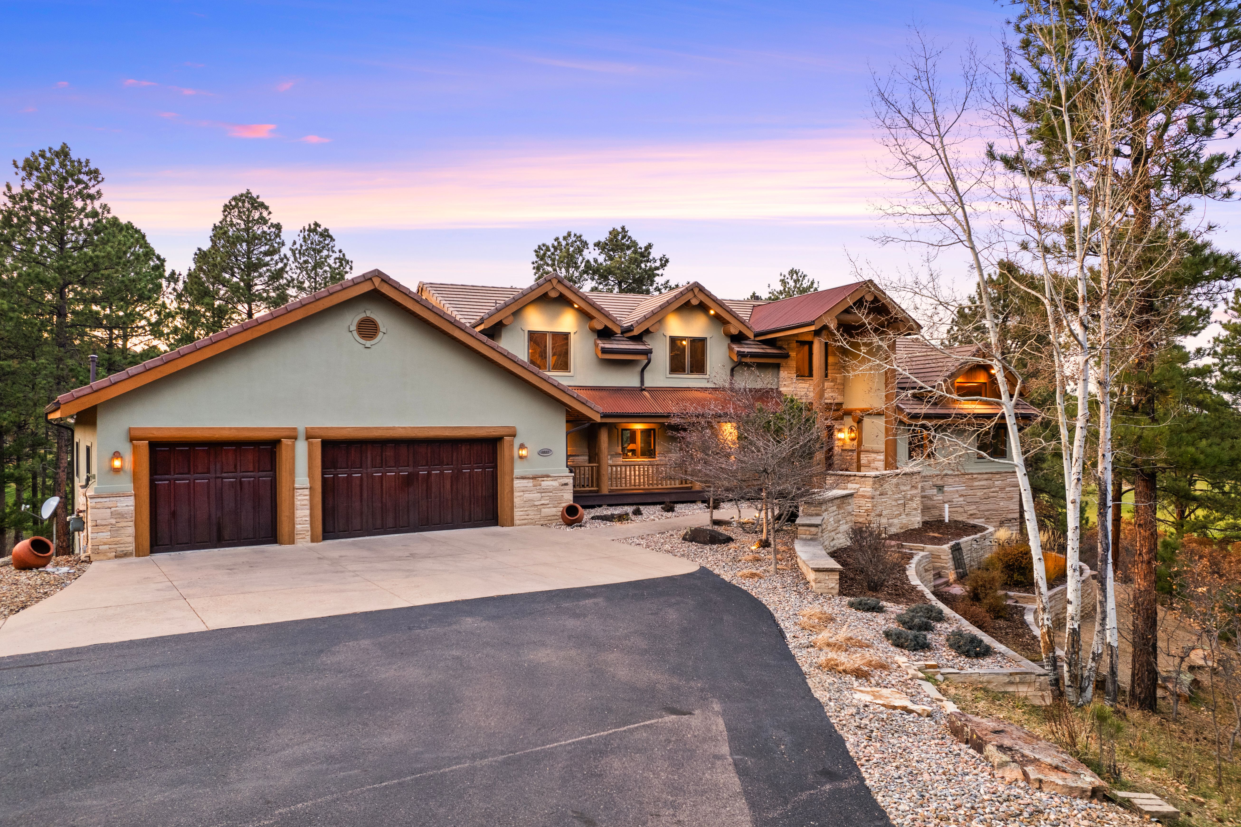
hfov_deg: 76.1
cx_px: 630
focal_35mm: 23
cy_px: 421
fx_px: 793
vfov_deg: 55.1
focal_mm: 8.38
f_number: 2.8
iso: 110
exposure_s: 1/25
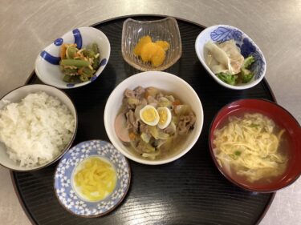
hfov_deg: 58.4
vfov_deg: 45.4
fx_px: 269
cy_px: 112
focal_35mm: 31
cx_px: 150
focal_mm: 3.3
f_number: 2.4
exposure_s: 1/40
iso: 320
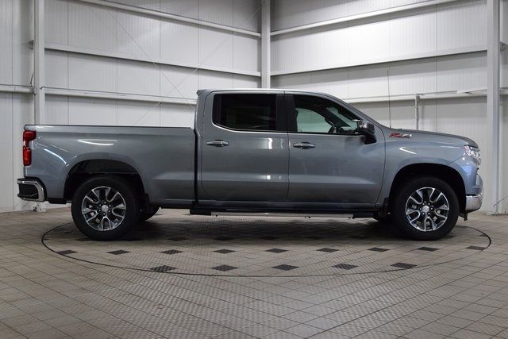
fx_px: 550
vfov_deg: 34.2
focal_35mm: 39
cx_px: 254
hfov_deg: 49.5
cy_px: 170
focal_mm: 26
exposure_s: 1/60
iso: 1600
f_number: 8
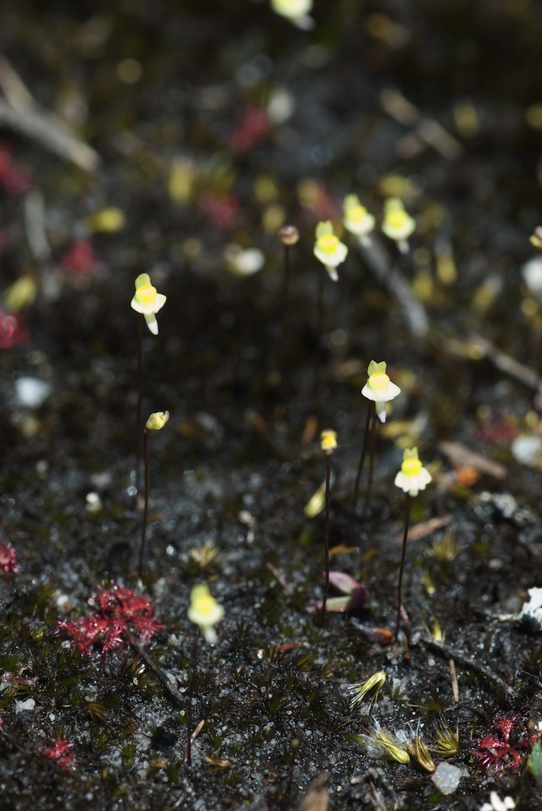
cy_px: 406
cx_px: 271
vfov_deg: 15.2
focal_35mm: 135
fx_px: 3041
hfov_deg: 10.2
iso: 160
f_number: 13
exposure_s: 1/100
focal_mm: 90
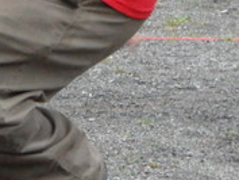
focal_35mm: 1164
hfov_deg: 1.7
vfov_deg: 1.3
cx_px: -140
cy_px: -156
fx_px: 8042
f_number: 5
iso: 320
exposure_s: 1/60
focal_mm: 39.5
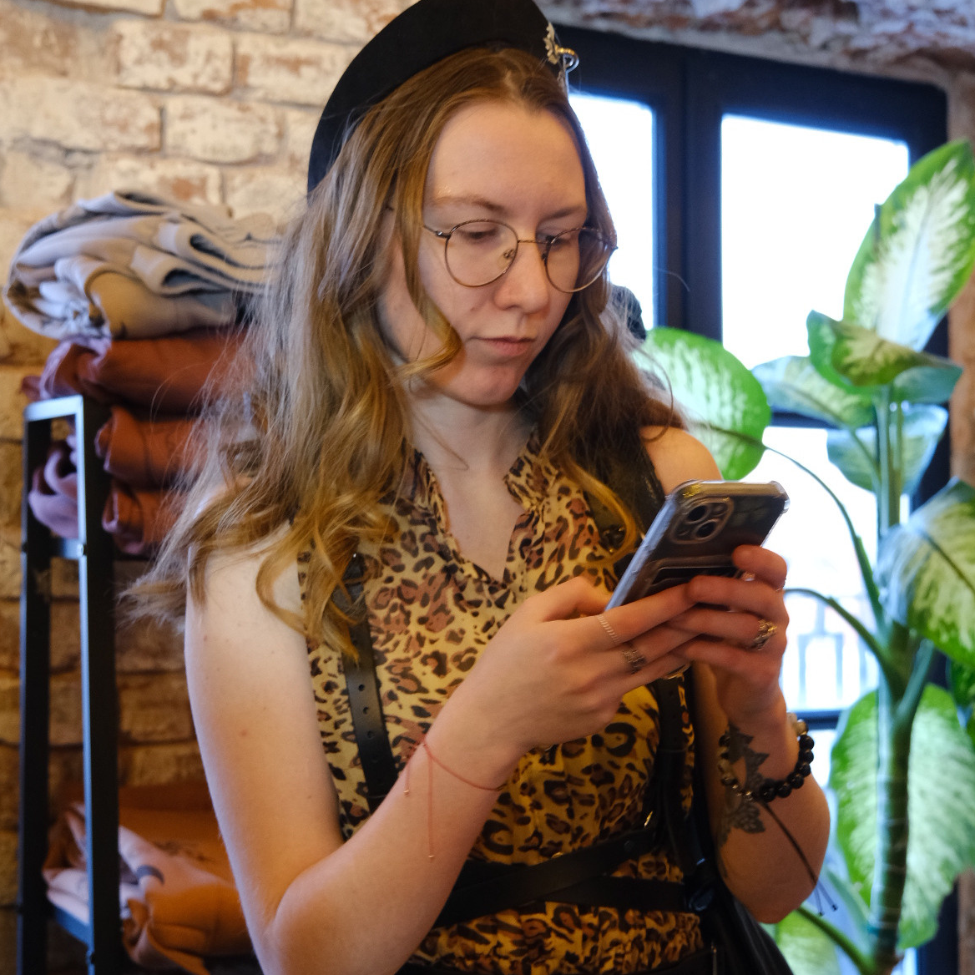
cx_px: 483
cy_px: 510
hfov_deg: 32.2
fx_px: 1689
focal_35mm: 53
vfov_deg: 32.2
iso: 2000
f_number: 4
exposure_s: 1/15
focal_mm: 27.5
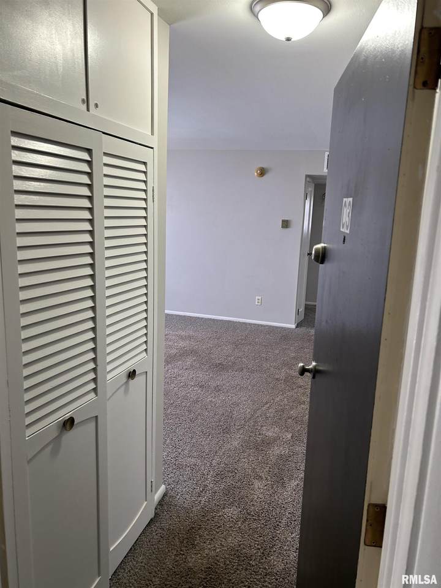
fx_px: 442
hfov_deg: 53.1
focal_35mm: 26
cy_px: 294
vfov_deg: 67.3
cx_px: 220
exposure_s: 1/60
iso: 80
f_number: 1.5
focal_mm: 5.7
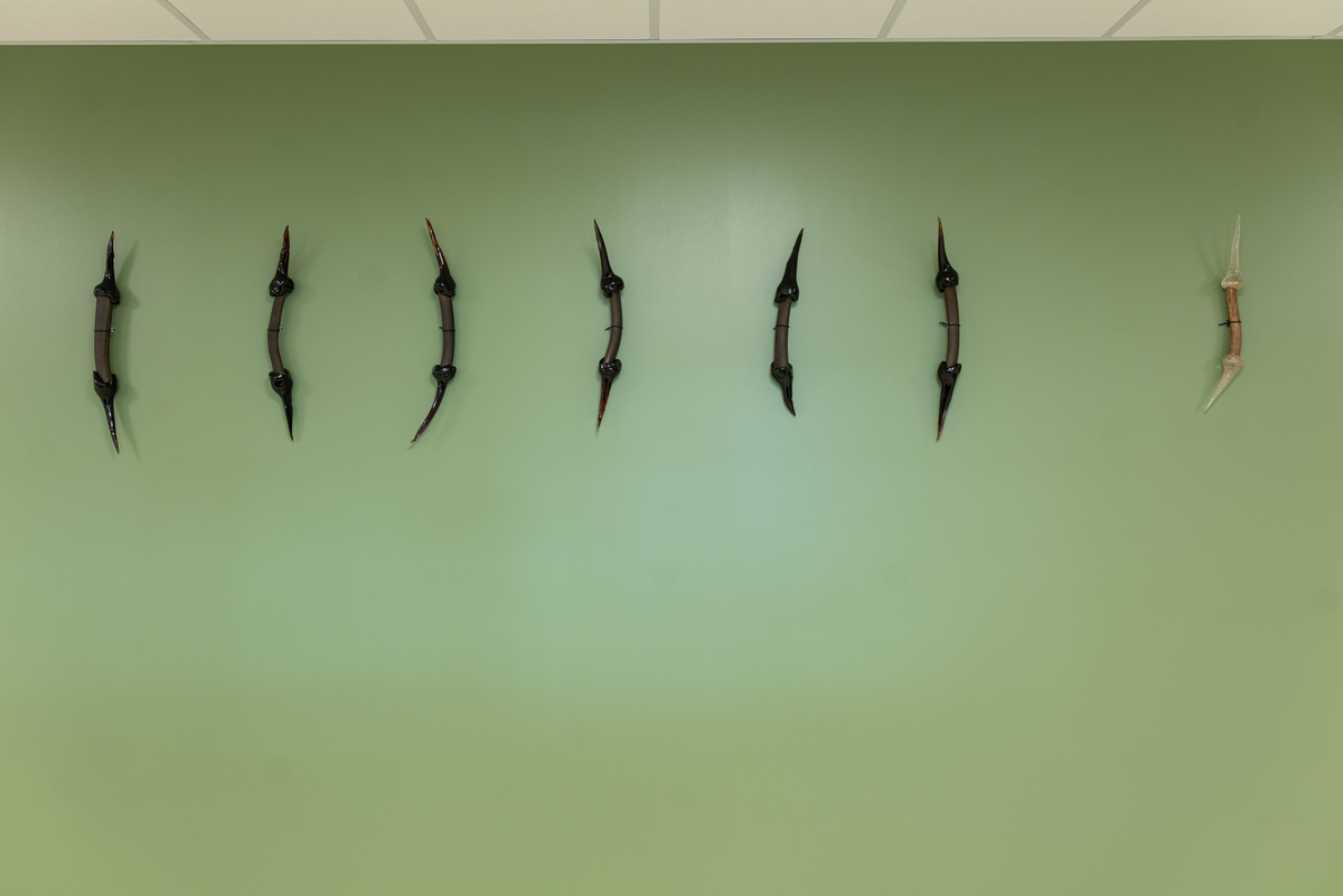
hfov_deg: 69.4
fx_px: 970
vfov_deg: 49.6
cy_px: 448
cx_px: 672
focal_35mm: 26
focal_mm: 26
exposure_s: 1/6
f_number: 8
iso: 400
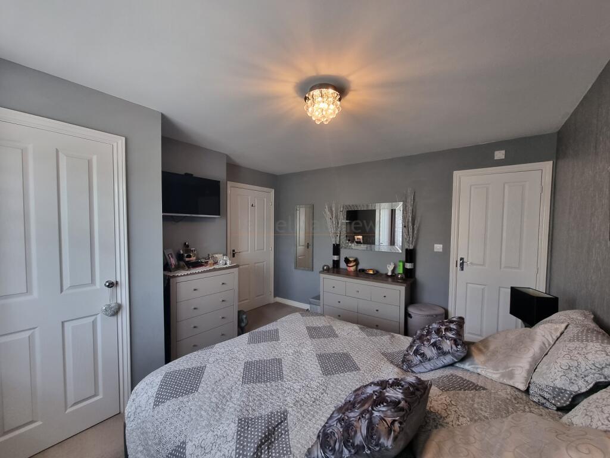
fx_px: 229
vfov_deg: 89.9
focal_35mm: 13
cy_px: 229
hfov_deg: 106.2
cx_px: 305
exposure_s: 1/50
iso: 160
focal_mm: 2.2
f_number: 2.2
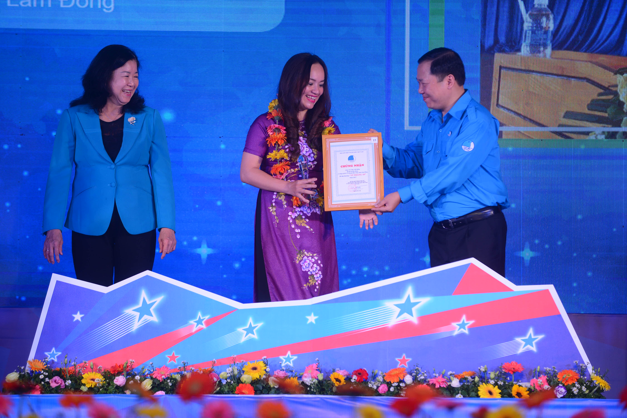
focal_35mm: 185
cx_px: 314
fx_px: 3222
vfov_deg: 7.4
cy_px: 209
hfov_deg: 11.1
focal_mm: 185
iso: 500
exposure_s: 1/320
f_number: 3.5
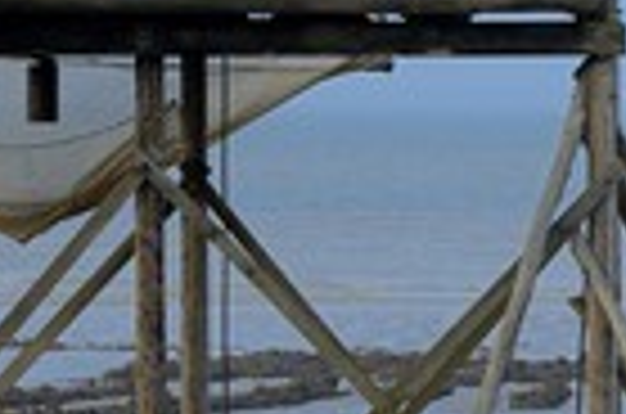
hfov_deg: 4.1
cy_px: -63
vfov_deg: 2.7
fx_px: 8675
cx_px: 691
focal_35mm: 500
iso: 100
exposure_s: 1/160
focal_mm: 110
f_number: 5
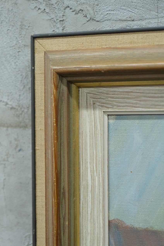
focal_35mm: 95
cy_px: 123
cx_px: 82
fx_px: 649
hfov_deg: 14.4
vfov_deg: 21.5
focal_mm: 63
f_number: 4
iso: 4000
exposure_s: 1/90
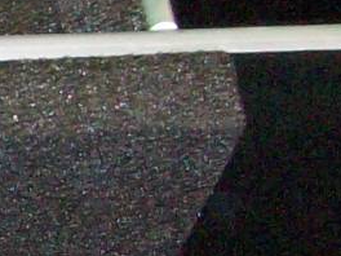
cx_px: -561
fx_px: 2601
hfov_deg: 7.0
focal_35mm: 264
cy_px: 177
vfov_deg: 5.6
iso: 160
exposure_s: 1/30
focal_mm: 5.7
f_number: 2.8
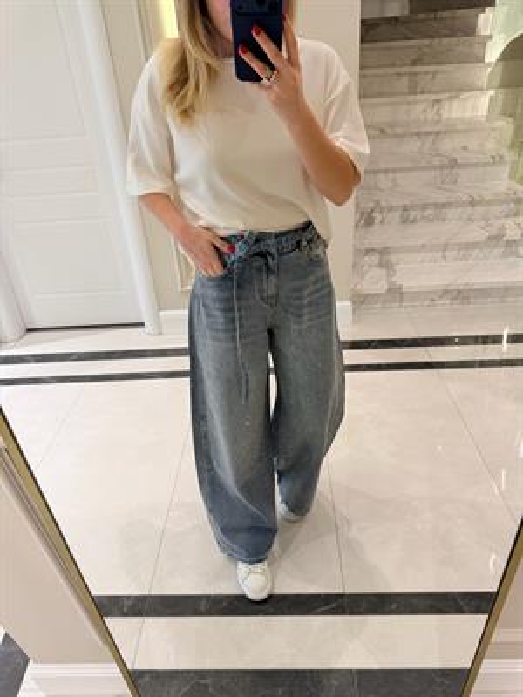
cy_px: 348
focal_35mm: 24
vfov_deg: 71.6
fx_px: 483
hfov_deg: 56.8
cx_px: 262
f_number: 1.78
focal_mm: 6.76
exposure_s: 1/50
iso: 125
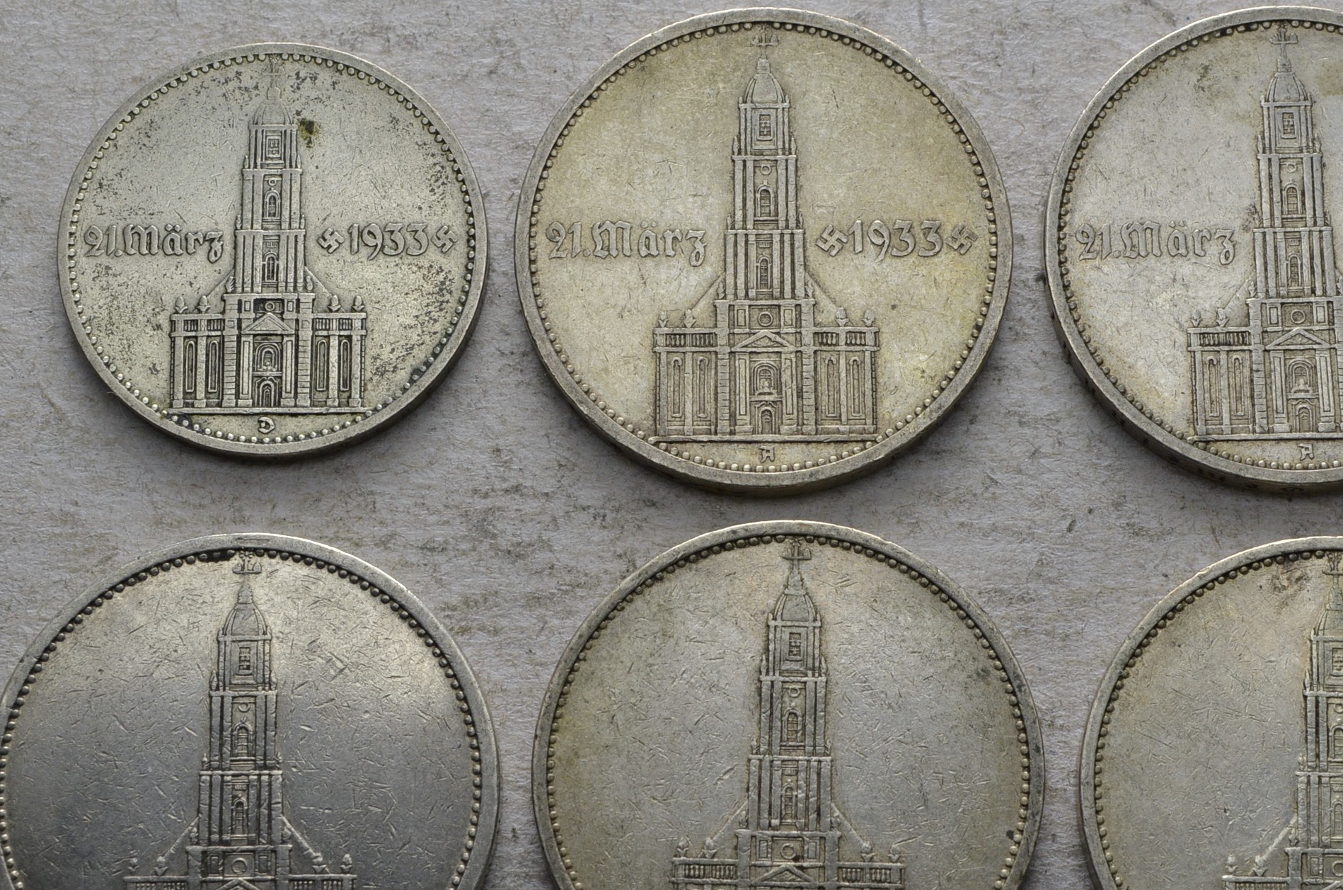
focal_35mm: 88
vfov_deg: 15.5
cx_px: 796
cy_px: 544
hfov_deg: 23.2
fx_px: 3263
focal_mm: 45
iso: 400
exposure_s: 1/250
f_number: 14
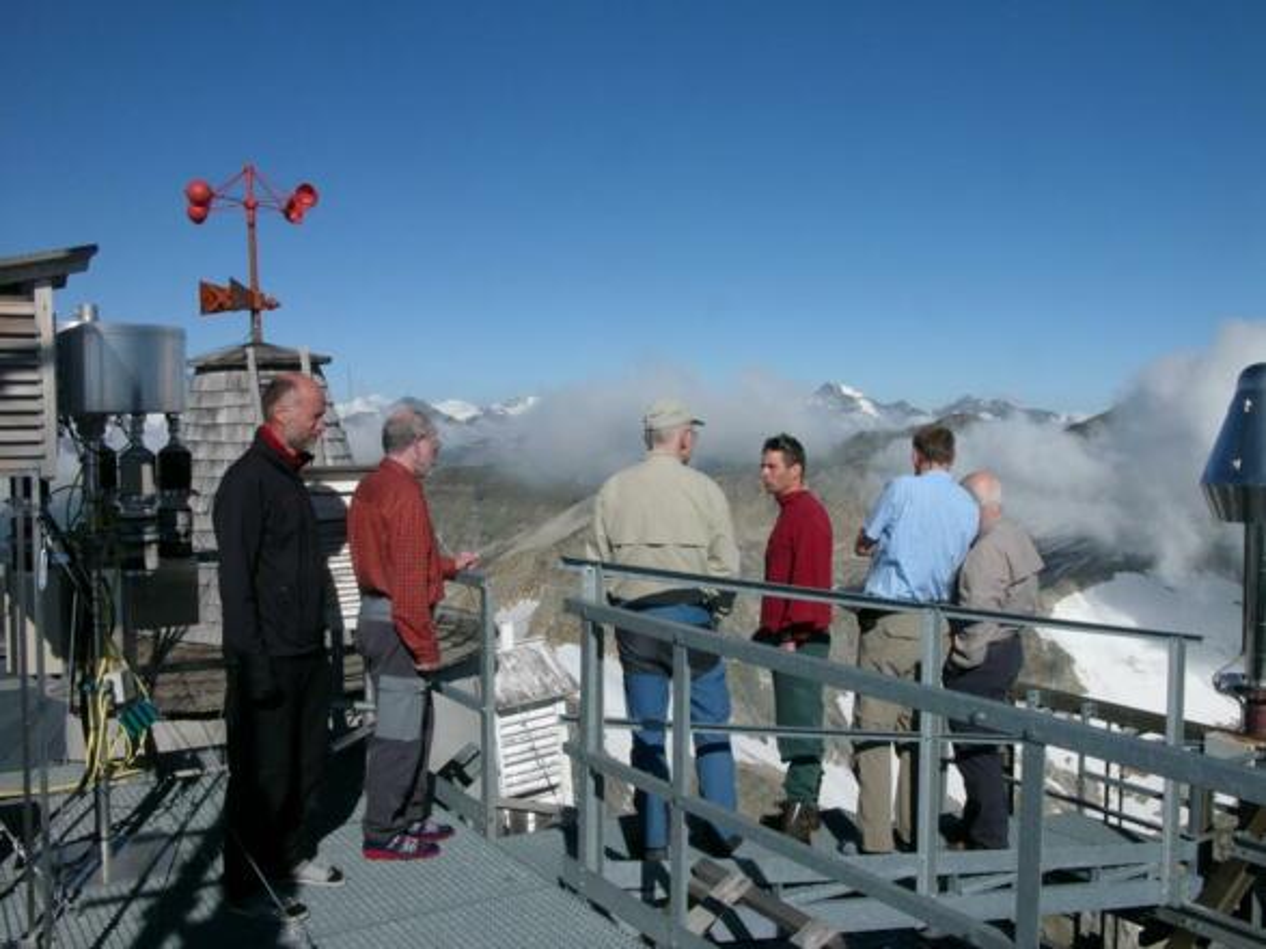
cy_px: 474
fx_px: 1207
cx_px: 633
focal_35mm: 33
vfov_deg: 42.9
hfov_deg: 55.4
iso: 100
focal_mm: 8.4
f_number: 11
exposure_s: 1/320
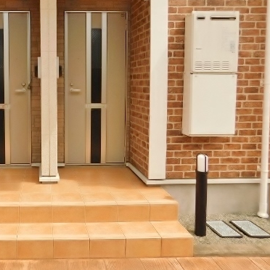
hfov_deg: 44.5
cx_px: 48
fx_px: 309
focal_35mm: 35
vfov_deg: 46.8
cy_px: 102
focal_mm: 4
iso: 125
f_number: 3
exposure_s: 1/1000
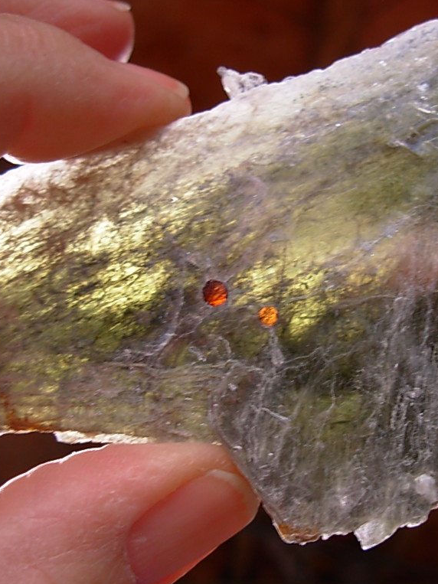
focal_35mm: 51
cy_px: 292
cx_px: 319
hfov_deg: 28.2
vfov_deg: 37.5
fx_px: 861
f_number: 2.9
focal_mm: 6.3
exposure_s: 1/14.7
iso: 50
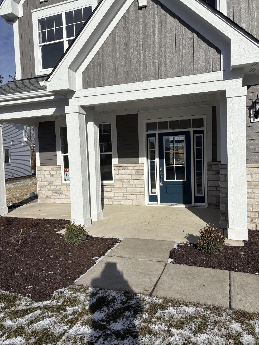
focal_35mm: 26
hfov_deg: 53.1
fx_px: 259
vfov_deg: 67.3
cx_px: 130
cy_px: 172
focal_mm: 5.96
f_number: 1.6
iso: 50
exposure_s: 1/7813
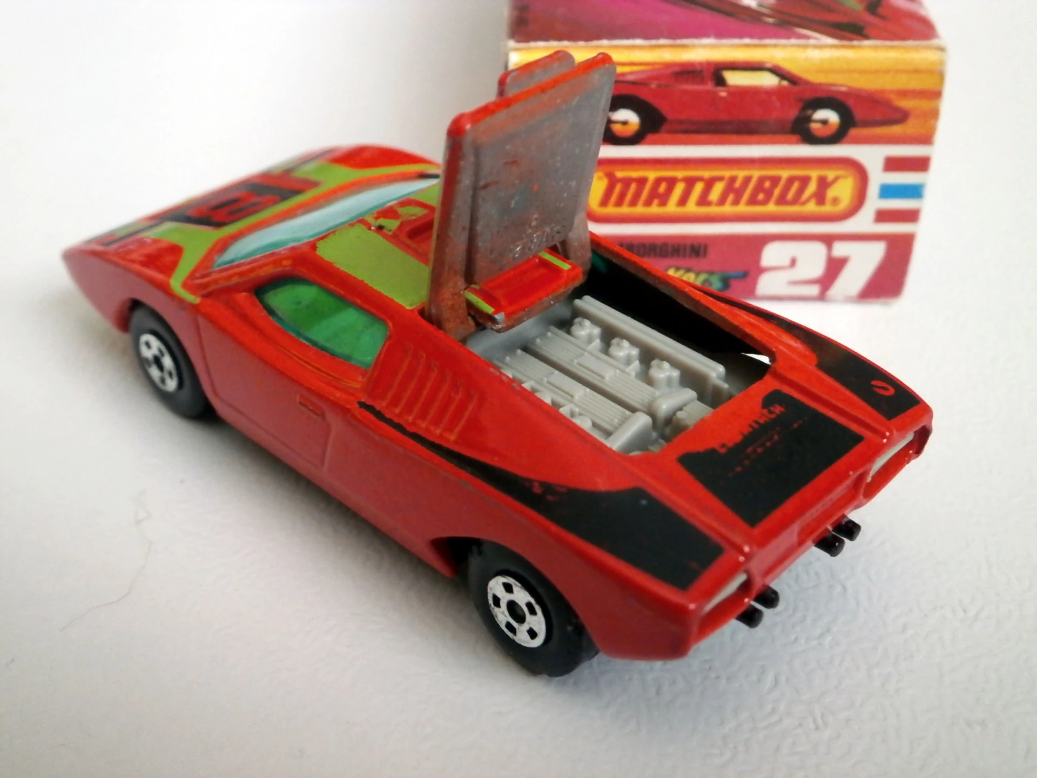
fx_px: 1408
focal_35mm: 47
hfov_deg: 40.4
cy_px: 389
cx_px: 518
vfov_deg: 30.9
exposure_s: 1/8
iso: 400
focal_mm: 8.3
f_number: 3.4
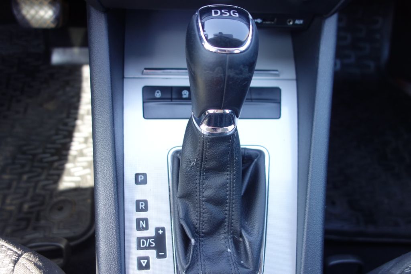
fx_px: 320
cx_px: 206
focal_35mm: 28
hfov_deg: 65.5
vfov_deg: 46.4
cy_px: 137
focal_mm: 10.4
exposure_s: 1/100
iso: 125
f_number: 2
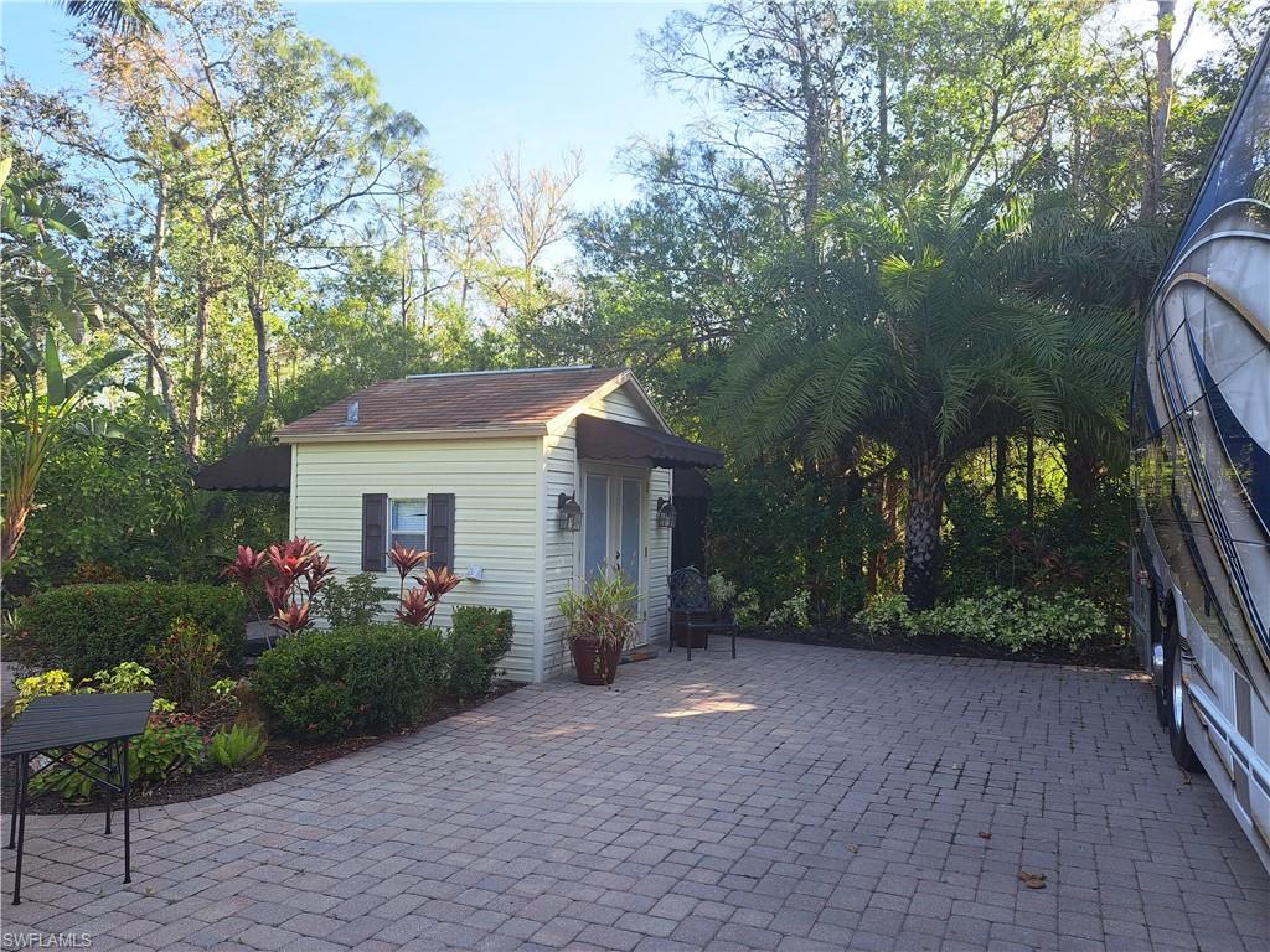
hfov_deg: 71.6
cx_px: 635
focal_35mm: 24
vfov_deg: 56.8
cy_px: 476
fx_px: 881
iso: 50
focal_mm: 5.23
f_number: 1.8
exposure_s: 1/428
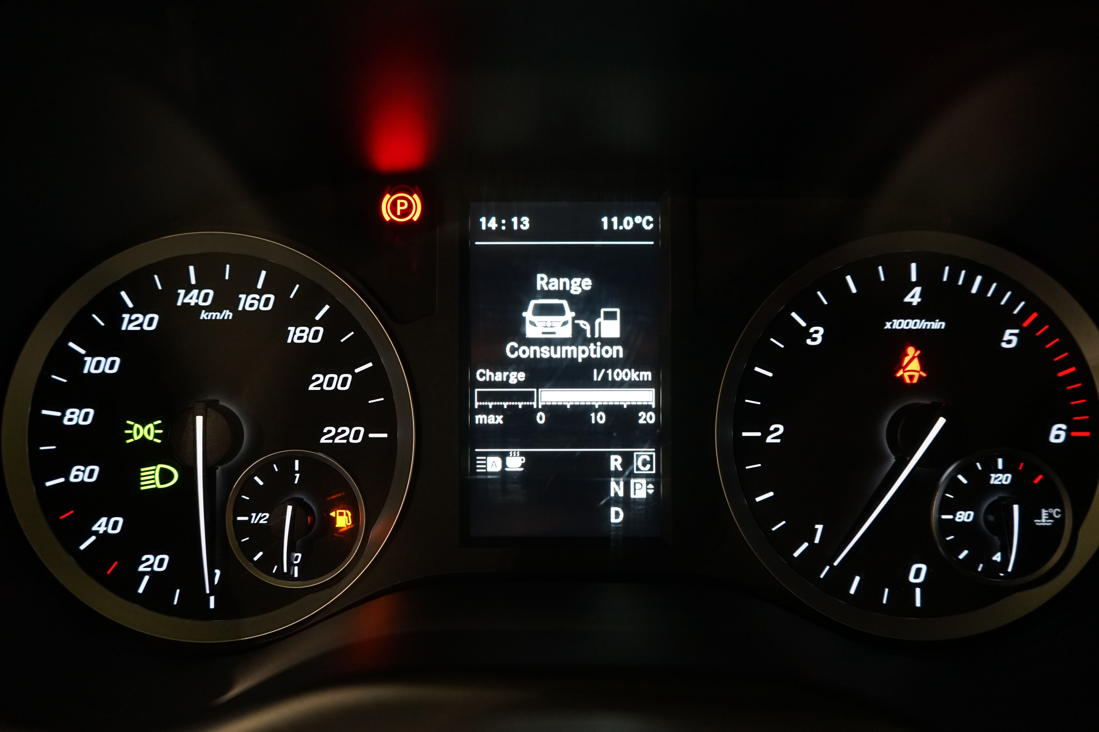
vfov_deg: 46.4
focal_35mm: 28
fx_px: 855
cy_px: 366
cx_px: 550
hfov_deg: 65.5
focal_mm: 28
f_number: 4
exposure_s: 1/60
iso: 2000
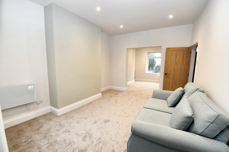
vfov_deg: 77.3
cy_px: 76
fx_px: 95
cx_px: 114
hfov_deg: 100.4
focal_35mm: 15
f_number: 10
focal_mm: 10
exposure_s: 1/60
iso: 3200
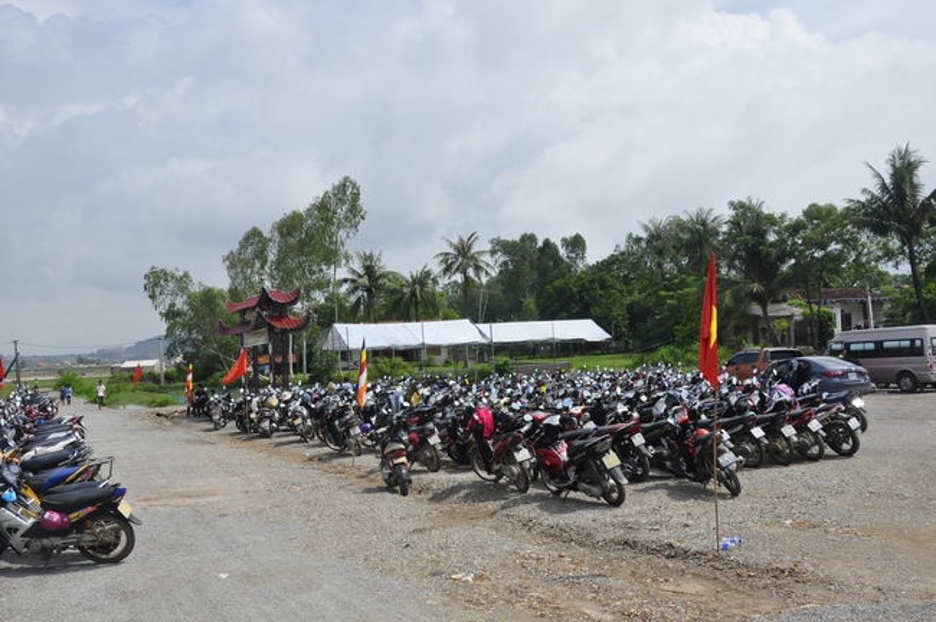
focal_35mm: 39
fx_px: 1013
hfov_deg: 49.6
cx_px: 468
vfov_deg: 34.1
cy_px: 311
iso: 800
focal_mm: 26
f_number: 13
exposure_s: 1/1000
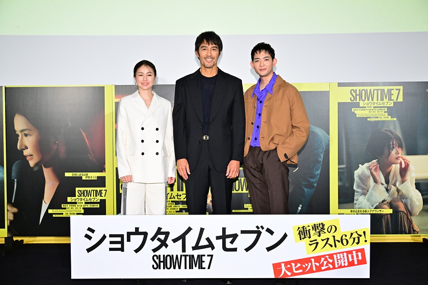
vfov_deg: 34.2
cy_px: 142
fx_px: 464
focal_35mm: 39
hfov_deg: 49.6
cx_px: 214
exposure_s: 1/200
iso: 2500
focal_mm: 39
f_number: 5
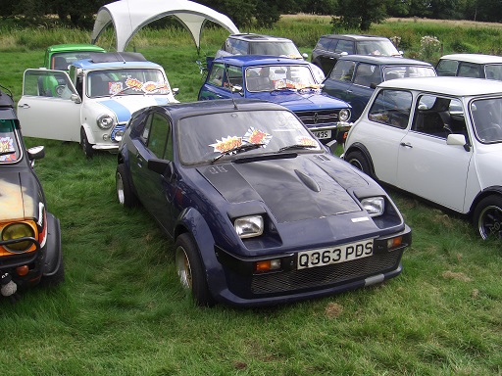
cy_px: 188
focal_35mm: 39
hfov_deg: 47.9
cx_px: 251
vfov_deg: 36.8
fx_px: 566
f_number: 4.8
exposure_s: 1/250
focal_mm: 8
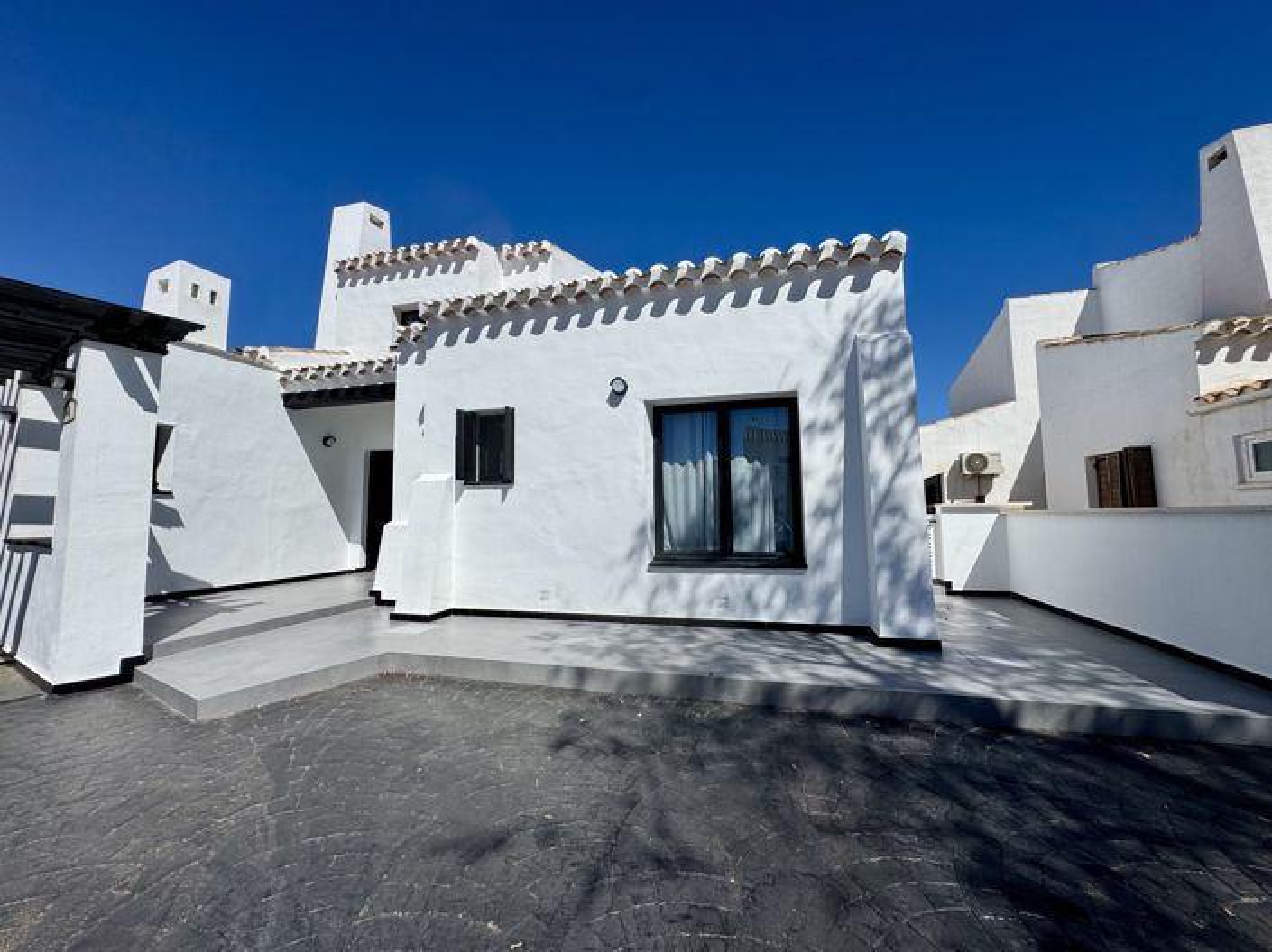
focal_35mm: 14
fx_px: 514
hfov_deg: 102.1
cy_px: 476
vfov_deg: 85.6
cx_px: 636
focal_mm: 2.22
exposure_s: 1/4630
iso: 32
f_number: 2.2
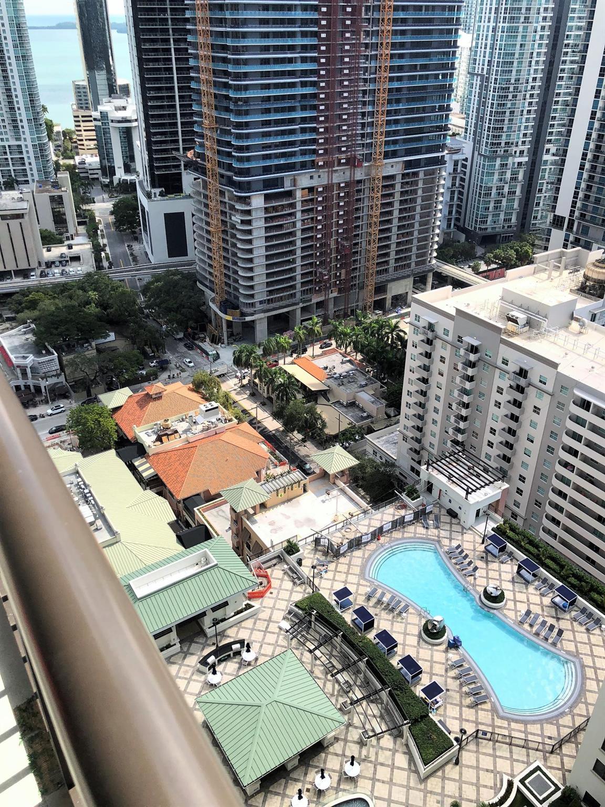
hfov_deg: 49.7
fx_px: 652
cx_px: 302
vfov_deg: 63.4
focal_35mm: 28
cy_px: 404
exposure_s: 1/2558
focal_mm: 3.99
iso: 20
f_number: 1.8
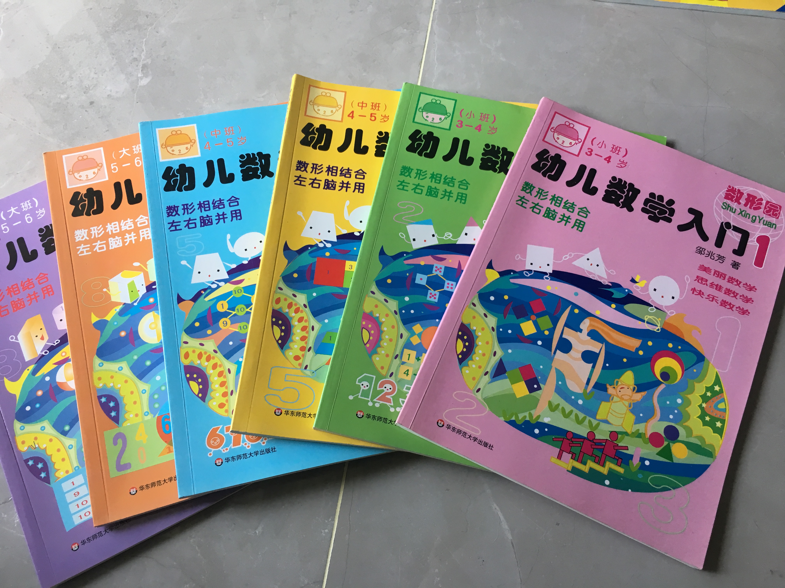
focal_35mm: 29
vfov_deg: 48.2
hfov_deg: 61.7
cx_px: 392
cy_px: 294
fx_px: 658
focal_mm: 4.15
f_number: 2.2
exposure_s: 1/33
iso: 40
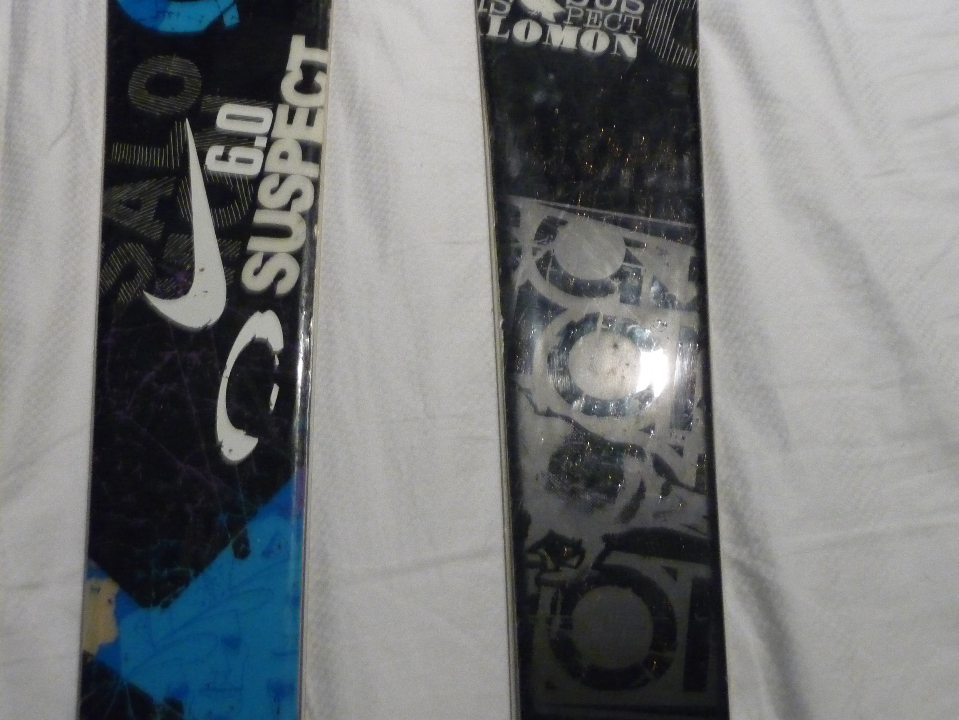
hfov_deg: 39.7
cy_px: 360
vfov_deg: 30.3
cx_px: 480
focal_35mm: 48
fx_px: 1330
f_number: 4.2
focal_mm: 8
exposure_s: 1/30
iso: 800
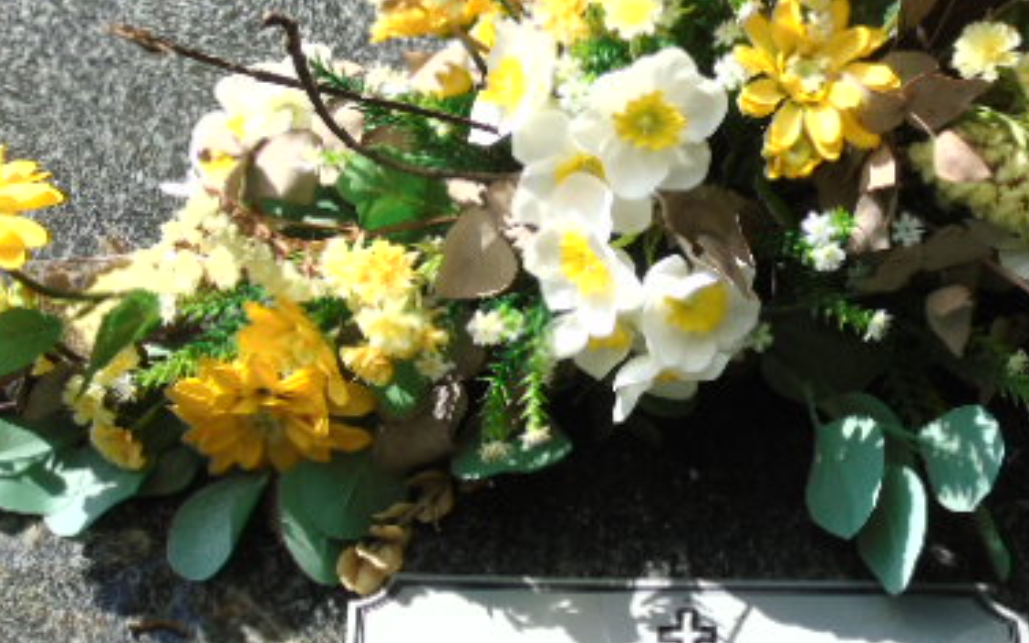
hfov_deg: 18.6
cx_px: 621
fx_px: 3141
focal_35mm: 112
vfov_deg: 11.7
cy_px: 397
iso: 80
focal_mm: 11
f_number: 4.5
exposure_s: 1/500
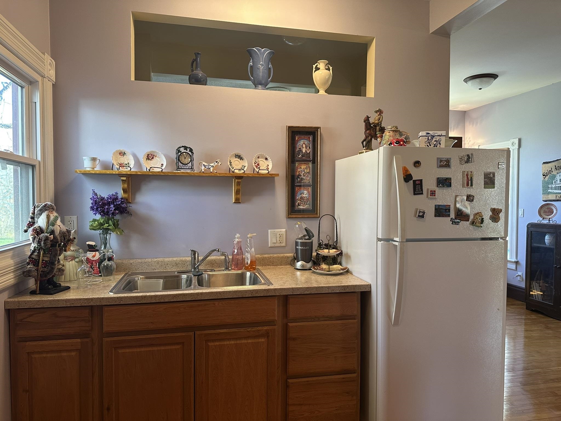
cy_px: 210
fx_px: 389
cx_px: 280
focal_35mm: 24
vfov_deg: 56.8
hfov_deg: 71.6
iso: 125
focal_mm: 6.86
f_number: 1.78
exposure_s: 1/60
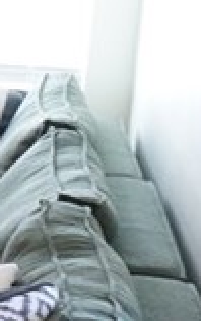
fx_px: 1382
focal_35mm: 158
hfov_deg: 5.8
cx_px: -820
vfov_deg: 13.2
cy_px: 65
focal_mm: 16
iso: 640
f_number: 3.5
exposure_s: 1/60
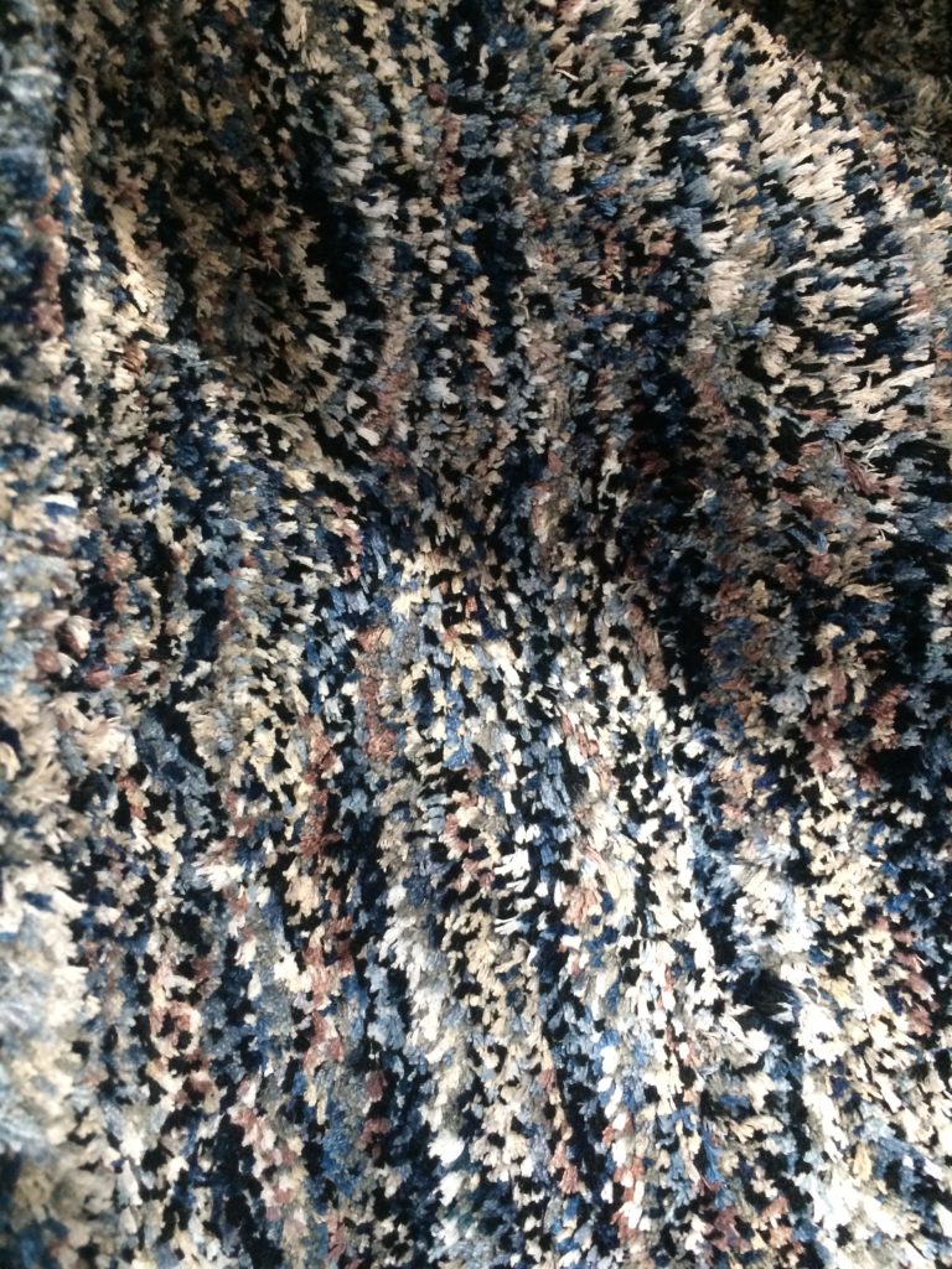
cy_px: 634
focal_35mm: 29
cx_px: 476
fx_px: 1063
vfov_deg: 61.7
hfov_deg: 48.2
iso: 250
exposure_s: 1/33
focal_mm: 4.15
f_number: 2.2
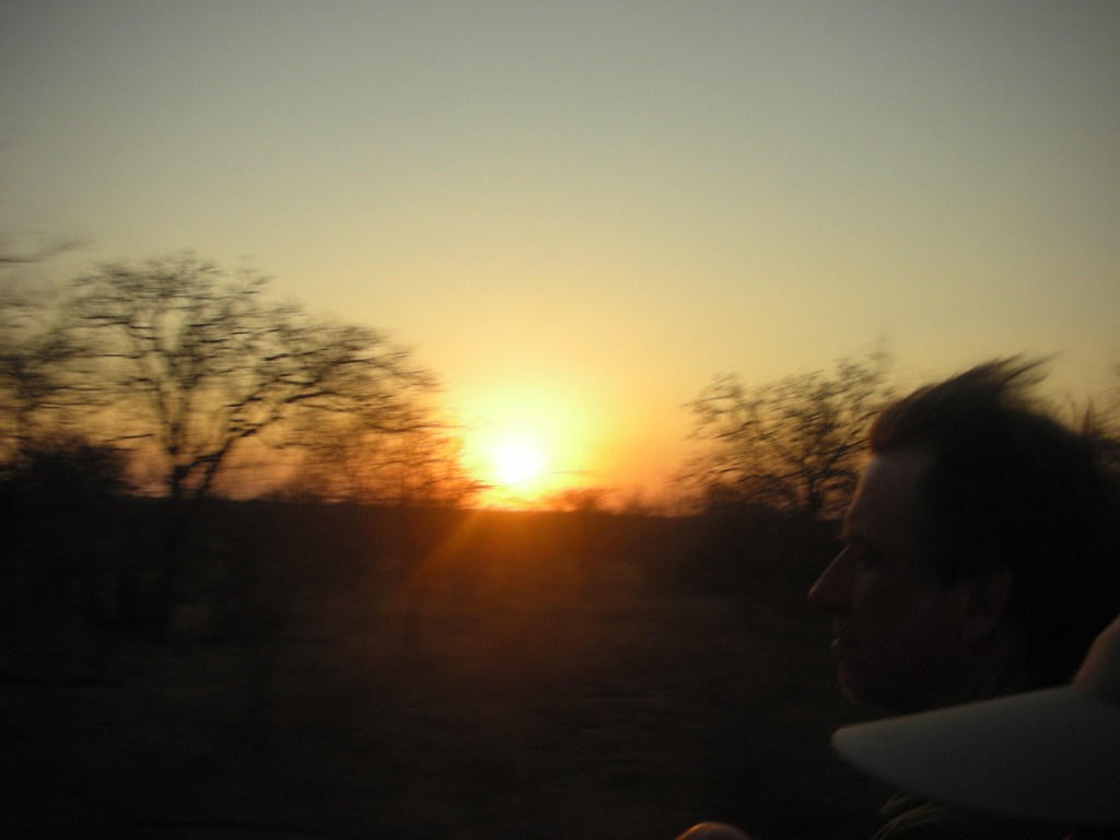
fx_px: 1132
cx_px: 560
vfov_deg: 40.7
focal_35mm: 35
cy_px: 420
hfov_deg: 52.6
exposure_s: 1/48.1
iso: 50
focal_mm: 5.8
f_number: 8.5
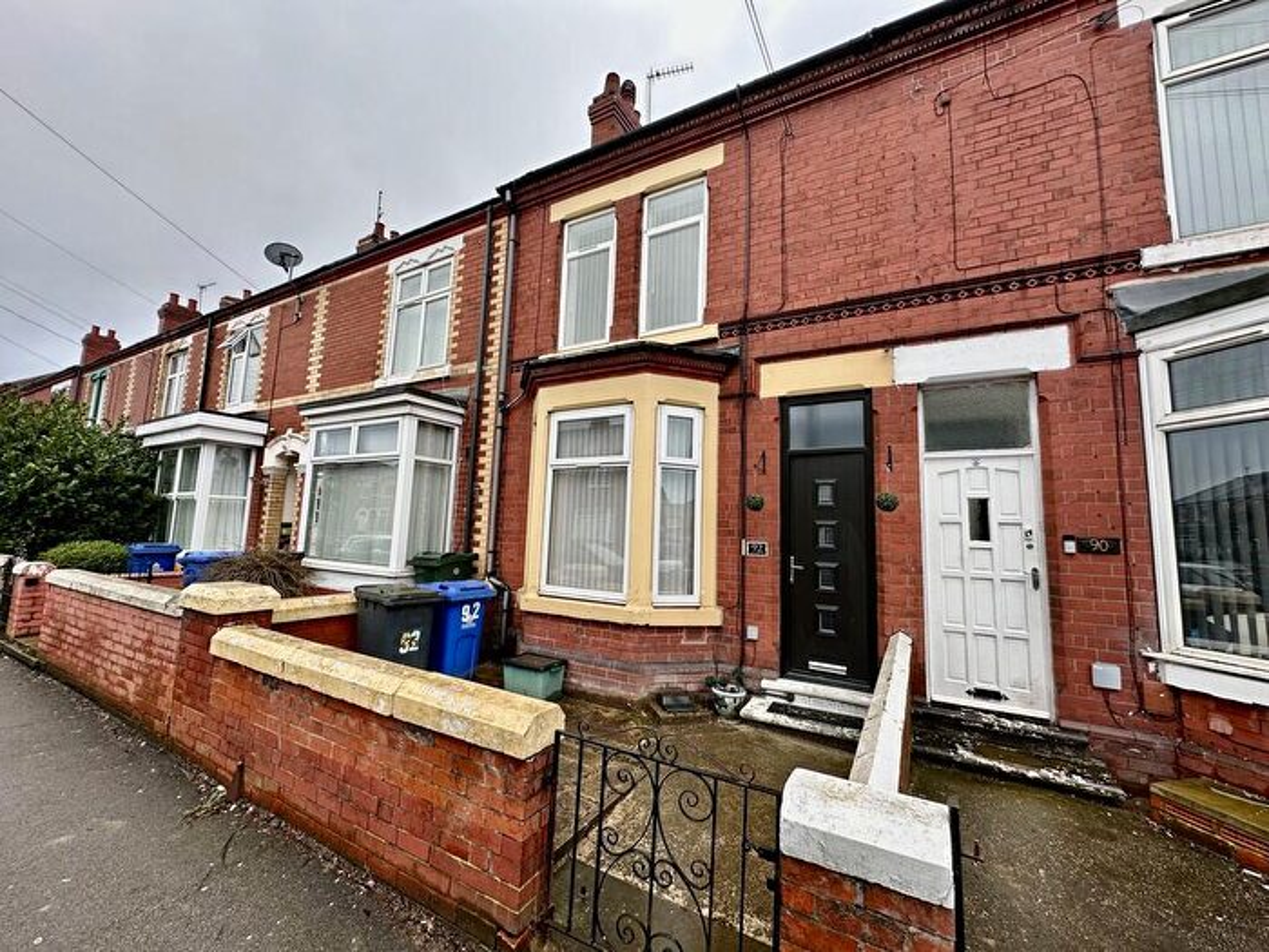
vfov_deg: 85.7
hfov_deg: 102.1
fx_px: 513
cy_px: 476
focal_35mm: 14
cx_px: 634
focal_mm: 2.22
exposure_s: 1/116
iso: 40
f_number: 2.2
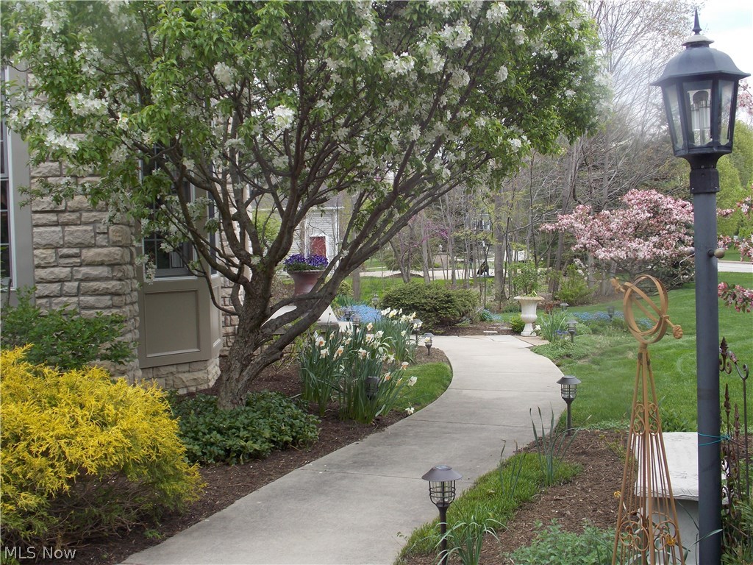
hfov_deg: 45.8
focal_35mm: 41
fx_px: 892
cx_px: 376
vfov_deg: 35.1
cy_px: 282
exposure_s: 1/100
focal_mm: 7.3
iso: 80
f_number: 3.6
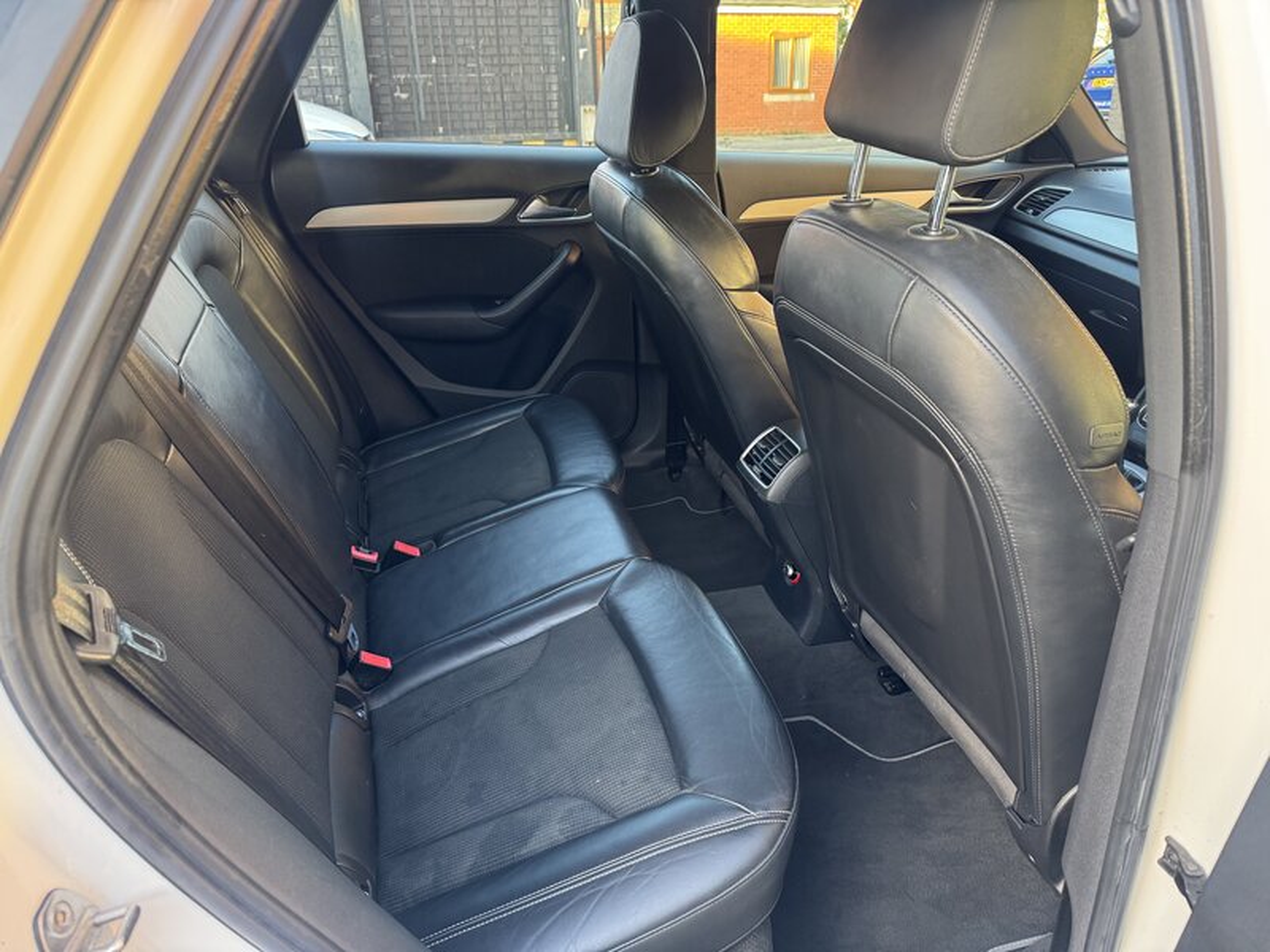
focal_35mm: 24
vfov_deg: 56.8
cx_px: 635
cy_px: 476
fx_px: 881
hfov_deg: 71.6
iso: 200
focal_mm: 6.76
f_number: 1.78
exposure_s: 1/65
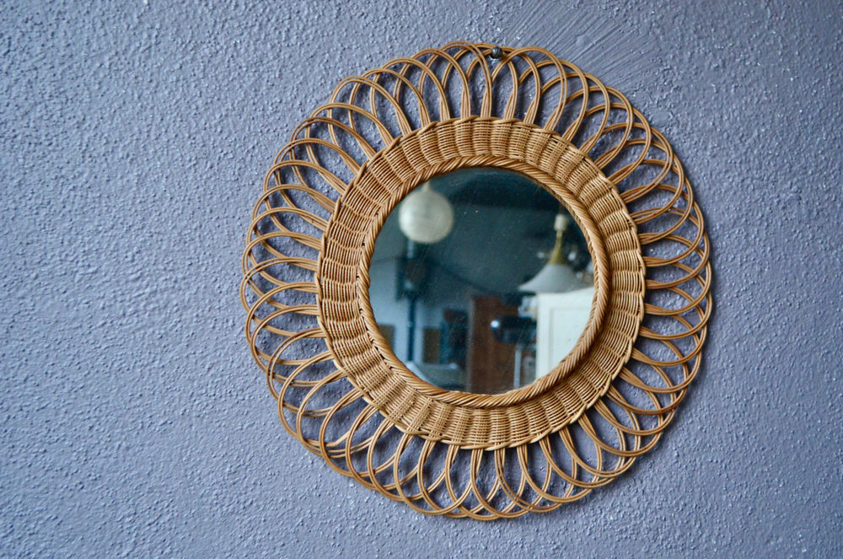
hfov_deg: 38.9
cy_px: 280
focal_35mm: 51
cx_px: 422
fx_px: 1192
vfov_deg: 26.4
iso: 1250
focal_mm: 34
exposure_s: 1/25
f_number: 5
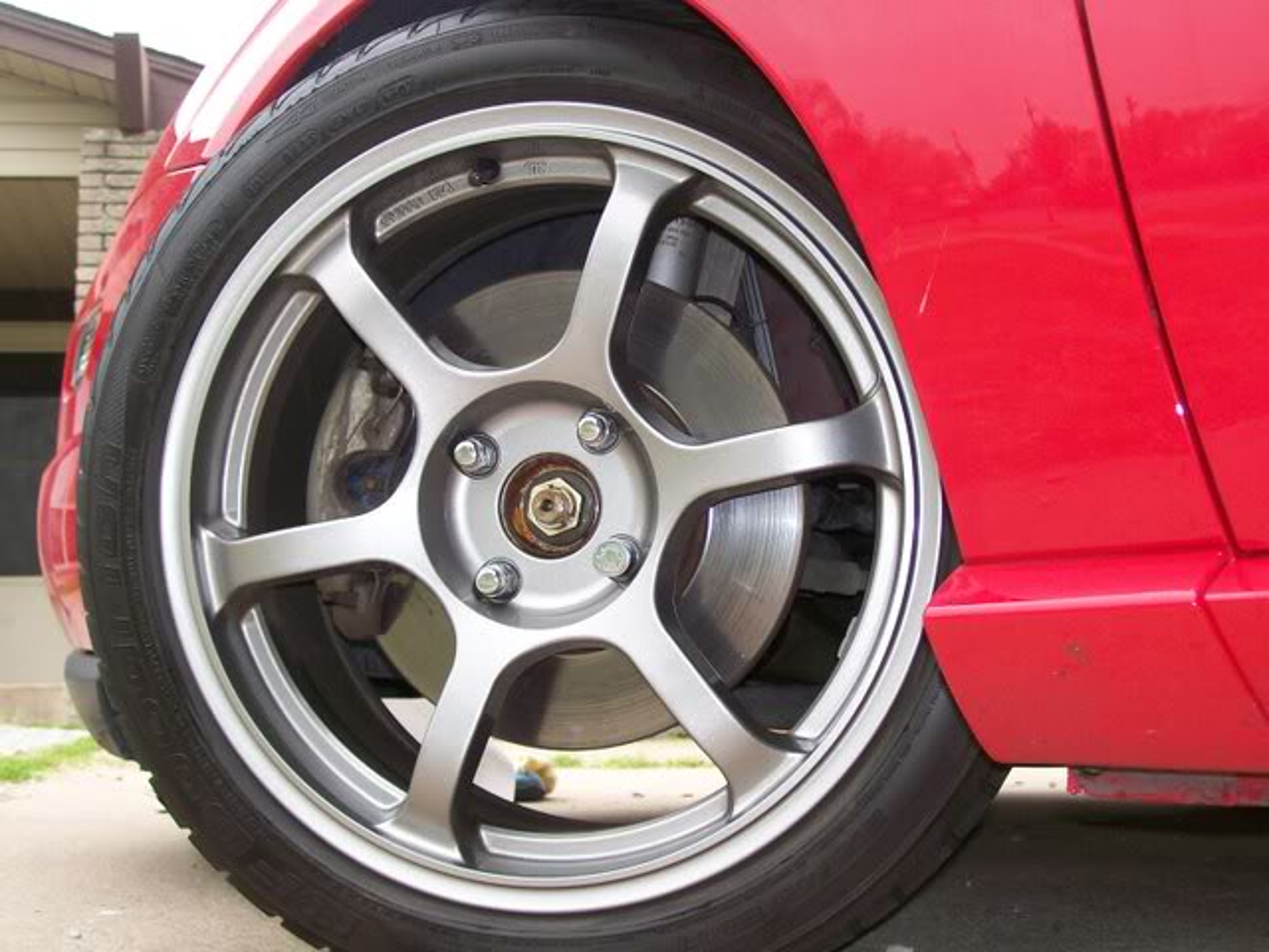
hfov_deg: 42.1
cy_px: 476
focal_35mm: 45
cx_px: 634
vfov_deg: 32.2
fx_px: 1650
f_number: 3
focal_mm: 7.6
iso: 80
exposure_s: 1/73.1
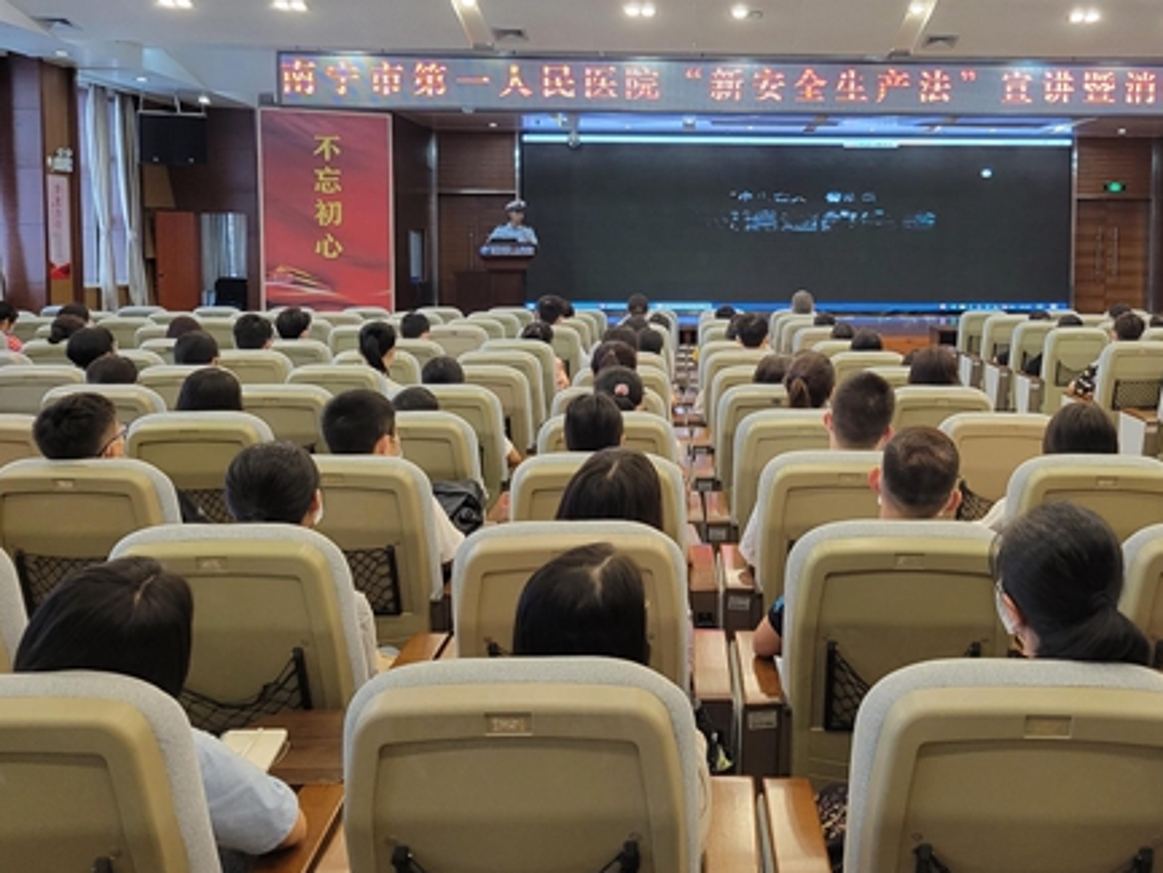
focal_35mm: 36
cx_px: 768
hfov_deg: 50.5
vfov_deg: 39.5
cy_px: 341
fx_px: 1210
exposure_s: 1/100
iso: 320
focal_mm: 5.4
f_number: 1.8
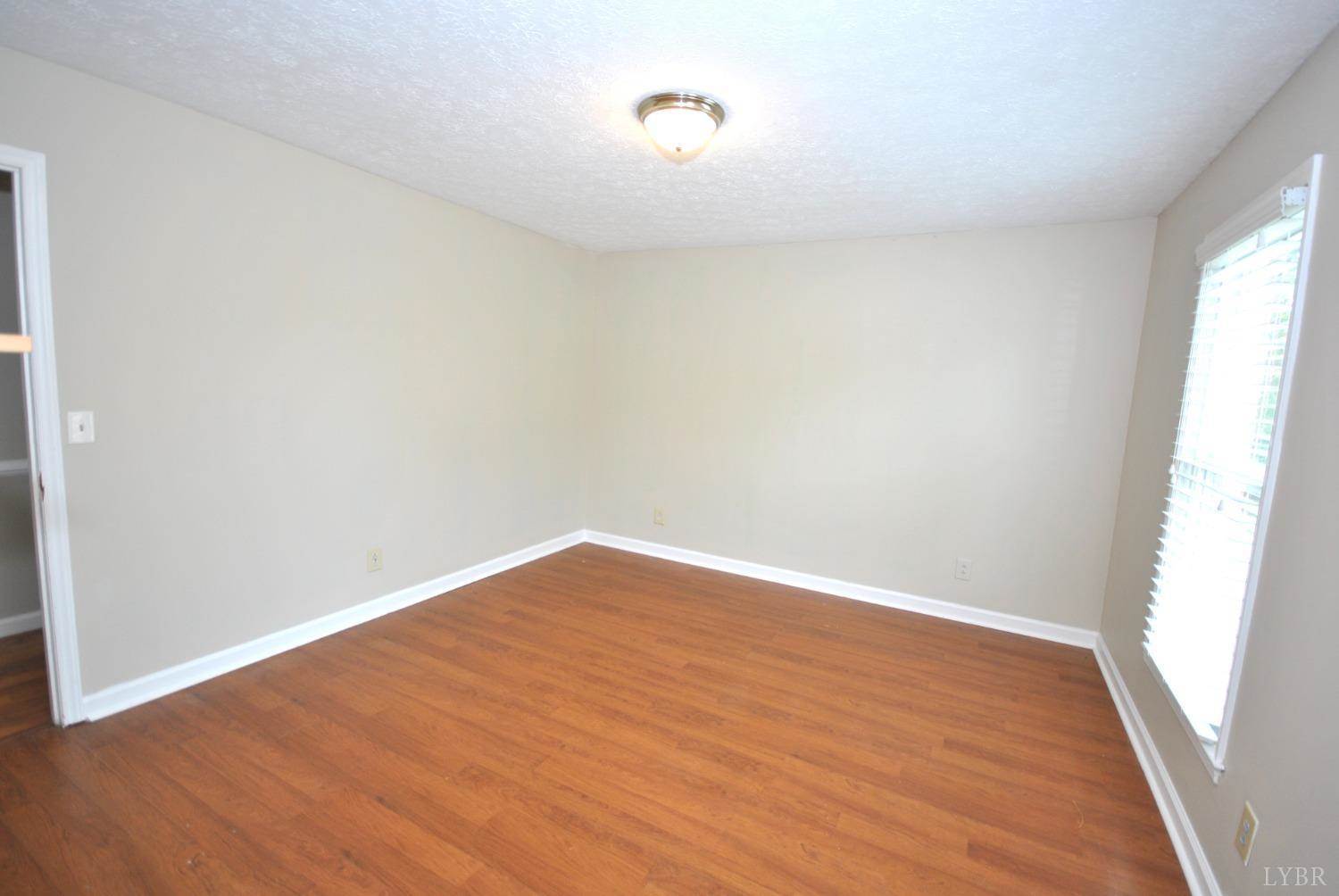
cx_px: 670
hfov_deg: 100.3
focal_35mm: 15
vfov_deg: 77.5
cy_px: 448
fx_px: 559
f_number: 4
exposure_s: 1/30
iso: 200
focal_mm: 10
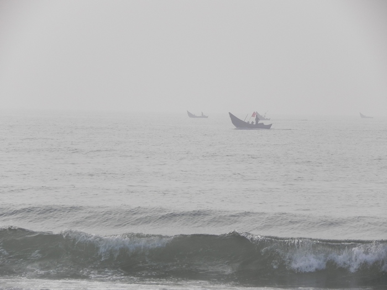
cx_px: 194
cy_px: 145
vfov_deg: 3.9
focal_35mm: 377
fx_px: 4215
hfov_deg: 5.3
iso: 160
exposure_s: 1/495
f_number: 8
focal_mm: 67.2
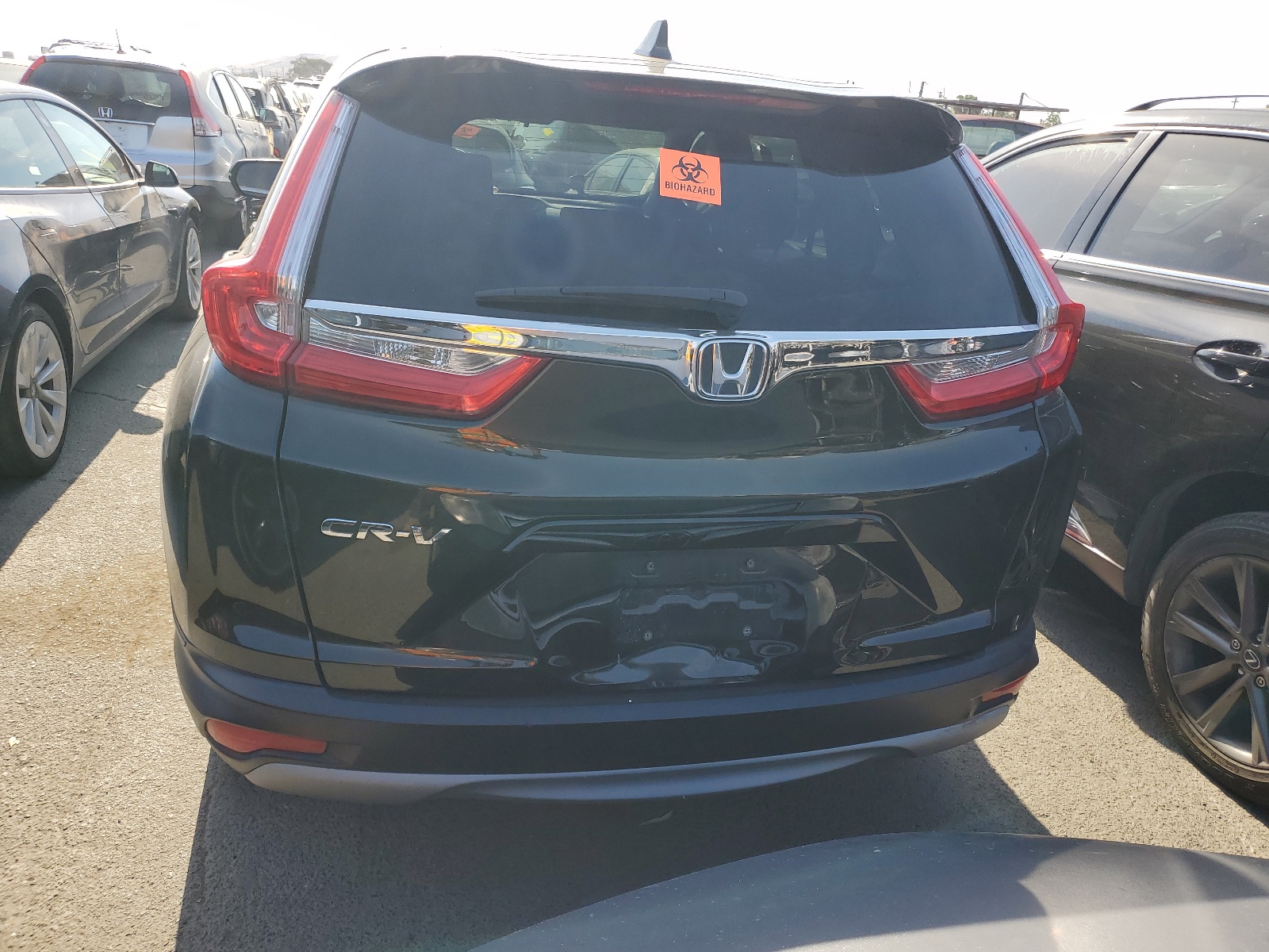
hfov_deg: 67.3
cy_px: 476
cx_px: 634
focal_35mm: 26
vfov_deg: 53.1
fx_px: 953
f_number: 1.5
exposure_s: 1/1429
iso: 50
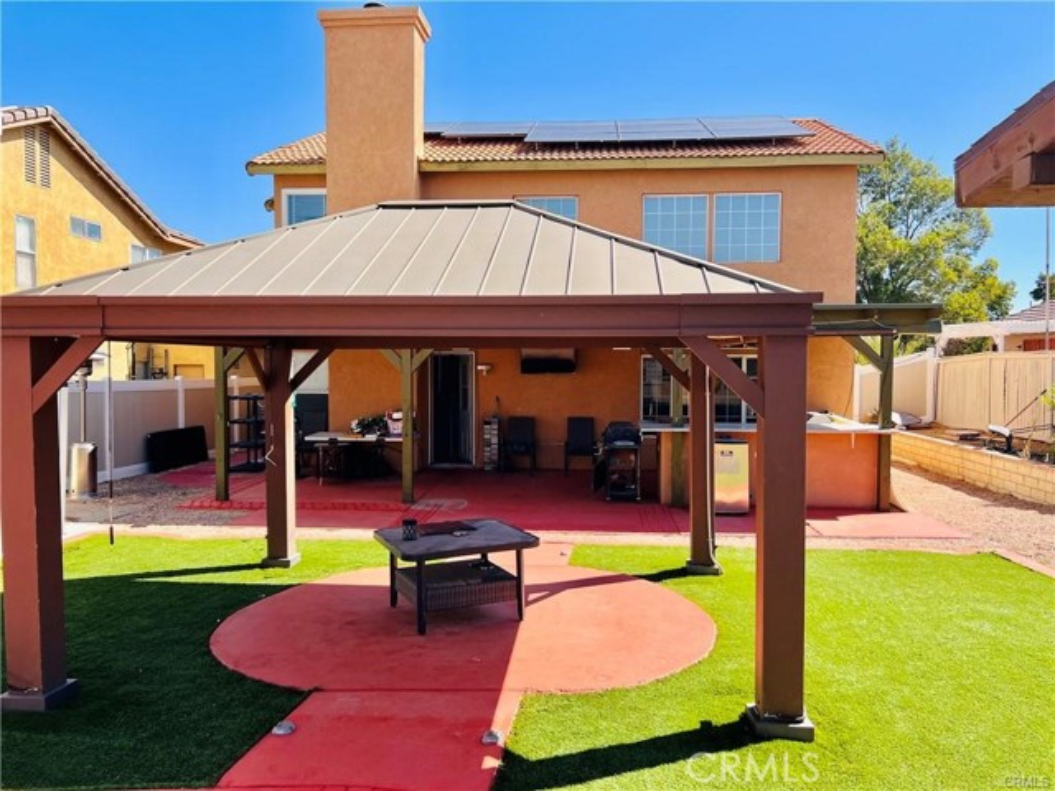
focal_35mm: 26
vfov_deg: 53.1
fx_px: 792
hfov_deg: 67.3
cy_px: 396
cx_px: 528
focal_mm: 5.7
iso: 50
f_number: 1.5
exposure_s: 1/2353
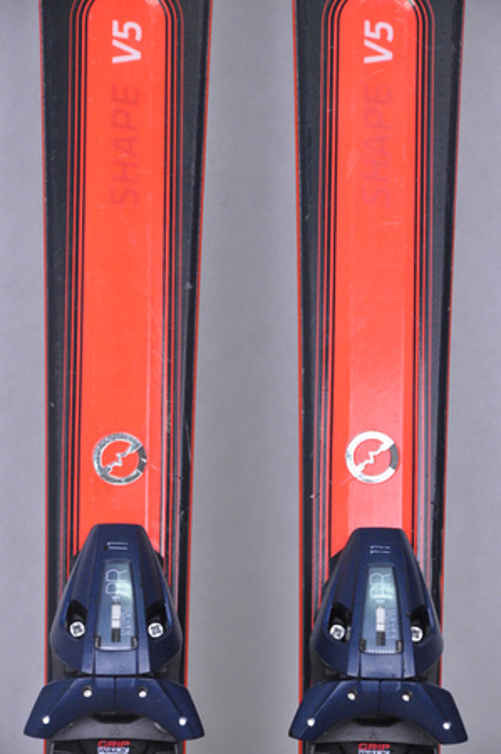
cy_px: 377
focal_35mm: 158
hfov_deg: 8.7
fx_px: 3295
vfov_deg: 13.1
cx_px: 250
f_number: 8
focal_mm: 105
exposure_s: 1/125
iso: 3200
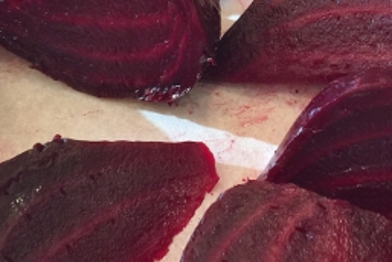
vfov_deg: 18.0
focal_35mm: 75
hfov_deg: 26.4
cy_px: 41
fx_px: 818
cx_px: 319
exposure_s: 1/30
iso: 40
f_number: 2.2
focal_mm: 4.15
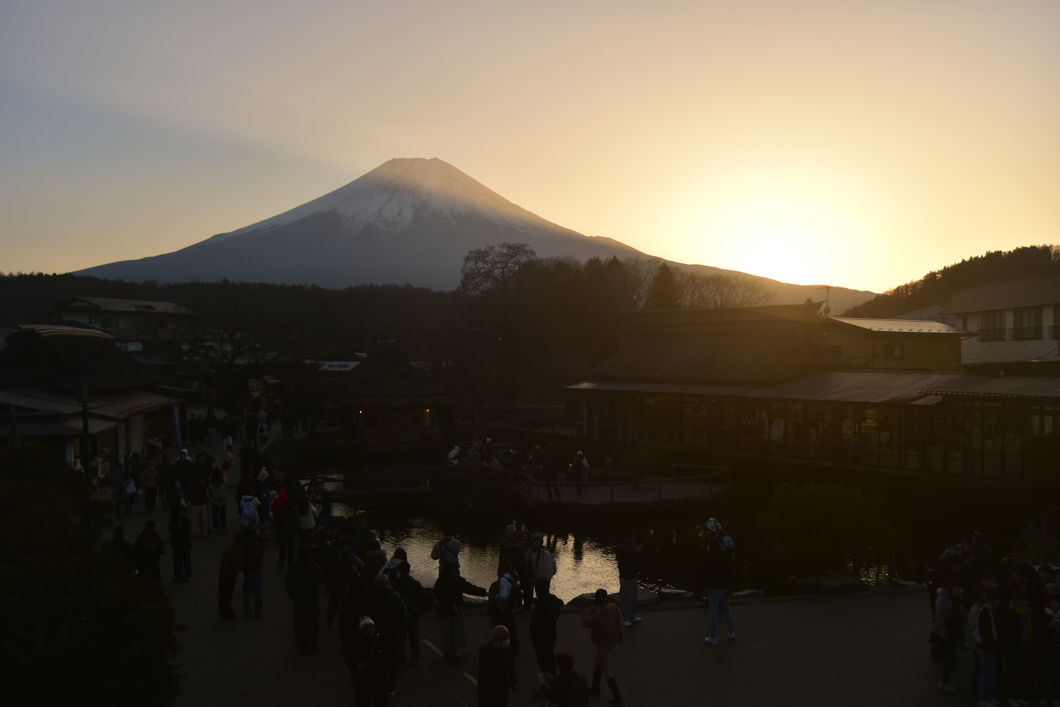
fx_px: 2429
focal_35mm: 82
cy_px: 354
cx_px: 530
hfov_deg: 24.6
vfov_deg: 16.6
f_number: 8
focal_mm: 55
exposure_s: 1/250
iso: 200
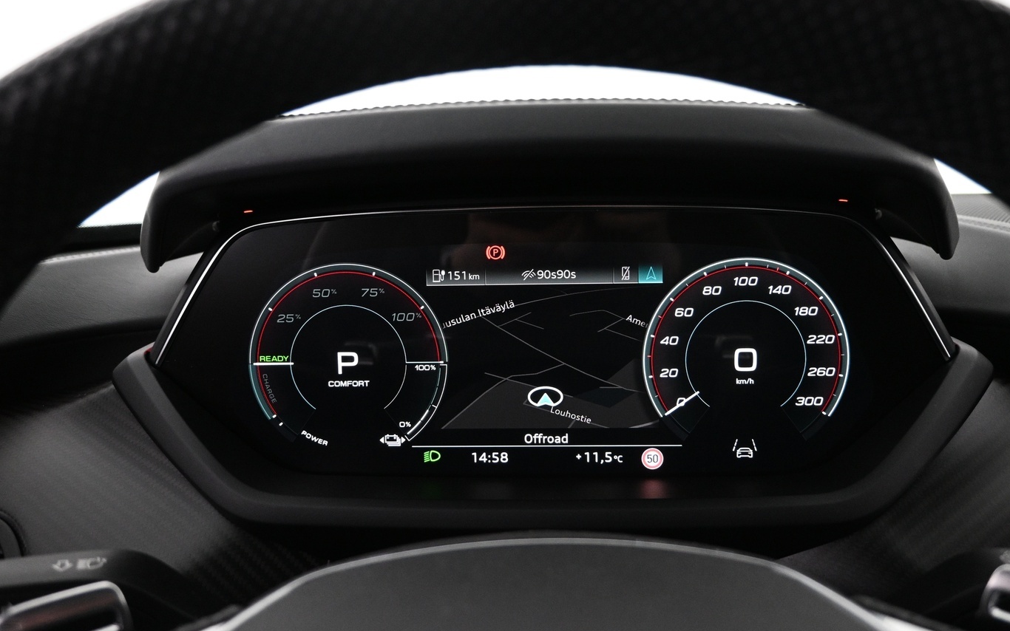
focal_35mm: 29
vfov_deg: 43.0
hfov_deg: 64.6
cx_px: 516
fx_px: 798
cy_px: 265
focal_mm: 16
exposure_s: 1/40
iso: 1600
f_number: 3.5
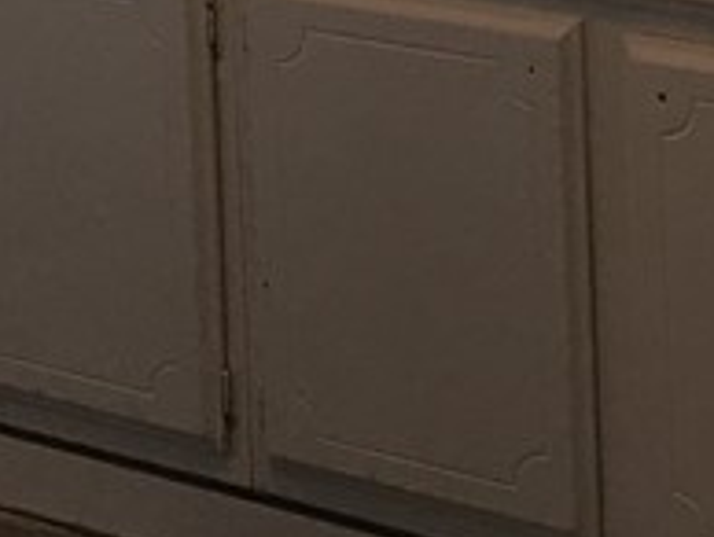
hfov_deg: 12.7
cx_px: 788
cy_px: -508
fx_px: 3160
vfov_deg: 9.2
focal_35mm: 153
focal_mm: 4.15
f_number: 2.2
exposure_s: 1/15
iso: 25
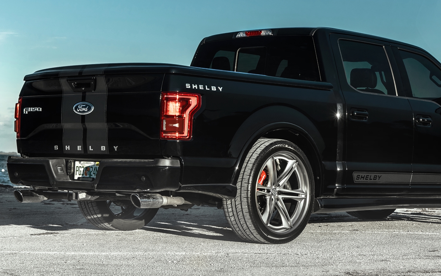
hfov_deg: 23.4
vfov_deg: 14.8
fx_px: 1058
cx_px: 303
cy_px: 57
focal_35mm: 88
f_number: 6.3
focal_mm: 51
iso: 250
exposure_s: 1/250
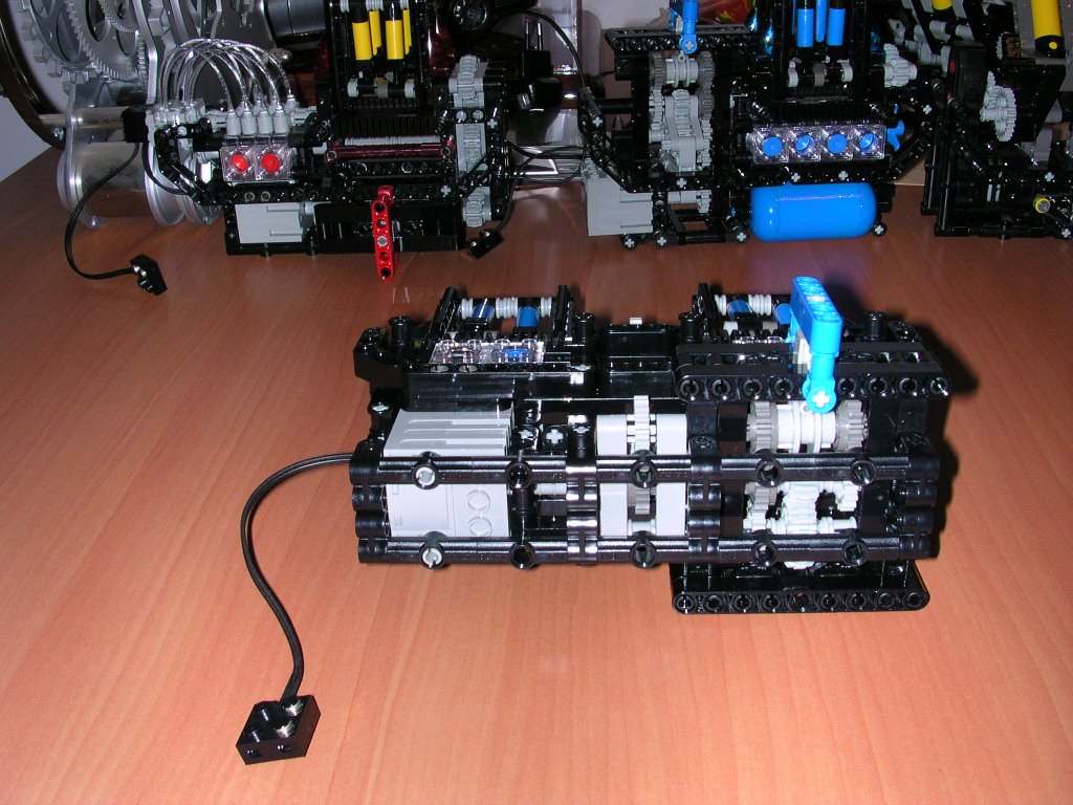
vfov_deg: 38.7
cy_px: 402
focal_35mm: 37
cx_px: 536
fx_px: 1147
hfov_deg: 50.1
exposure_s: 1/60
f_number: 4.5
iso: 100
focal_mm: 5.6
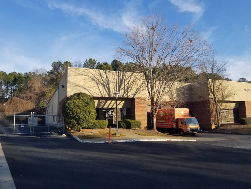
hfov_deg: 67.3
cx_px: 126
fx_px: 189
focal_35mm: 26
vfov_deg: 53.1
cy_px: 94
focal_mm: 4.3
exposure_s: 1/1200
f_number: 1.7
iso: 50
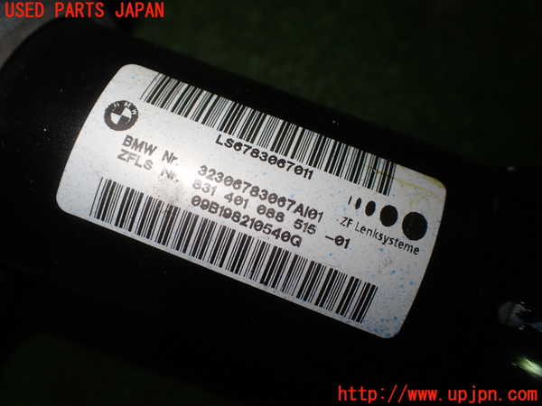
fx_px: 470
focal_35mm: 30
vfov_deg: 46.8
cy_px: 203
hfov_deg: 60.0
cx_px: 271
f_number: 2.3
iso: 100
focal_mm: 5.4
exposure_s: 1/125
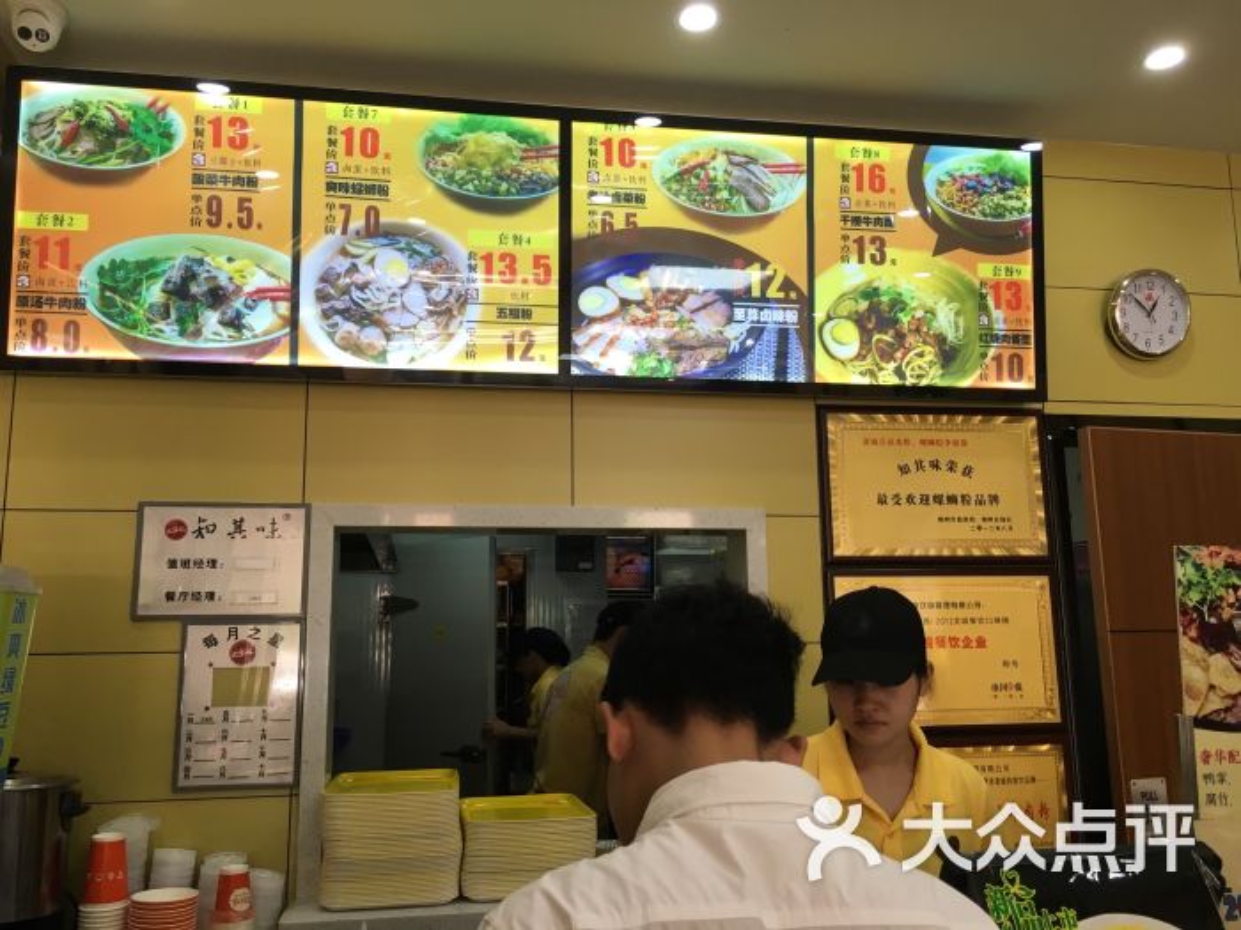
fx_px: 1040
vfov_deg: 48.2
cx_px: 620
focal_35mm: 29
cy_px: 465
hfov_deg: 61.7
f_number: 2.2
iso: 25
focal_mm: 4.15
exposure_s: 1/33
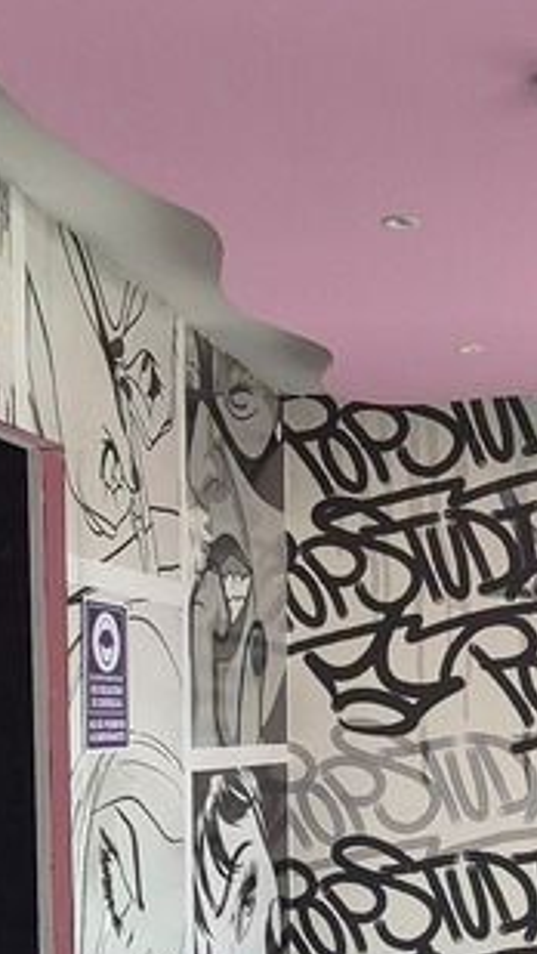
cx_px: 481
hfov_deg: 21.4
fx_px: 1391
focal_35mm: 55
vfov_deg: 36.0
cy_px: 824
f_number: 2.2
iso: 80
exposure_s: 1/120
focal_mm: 2.2
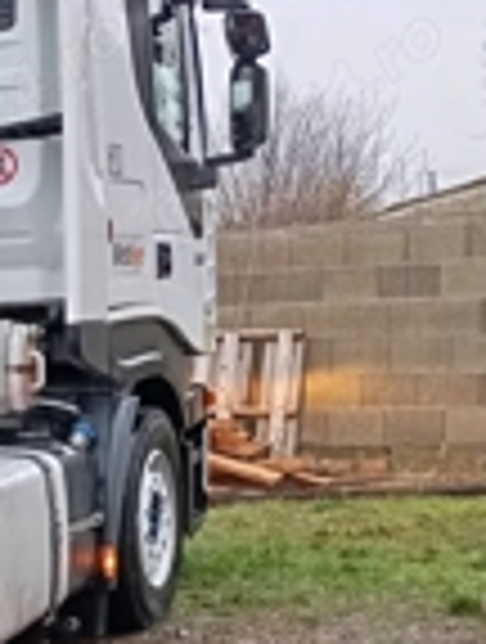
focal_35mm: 78
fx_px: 1454
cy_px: 540
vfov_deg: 24.5
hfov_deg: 17.6
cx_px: -180
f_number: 1.8
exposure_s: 1/50
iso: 419
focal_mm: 4.27
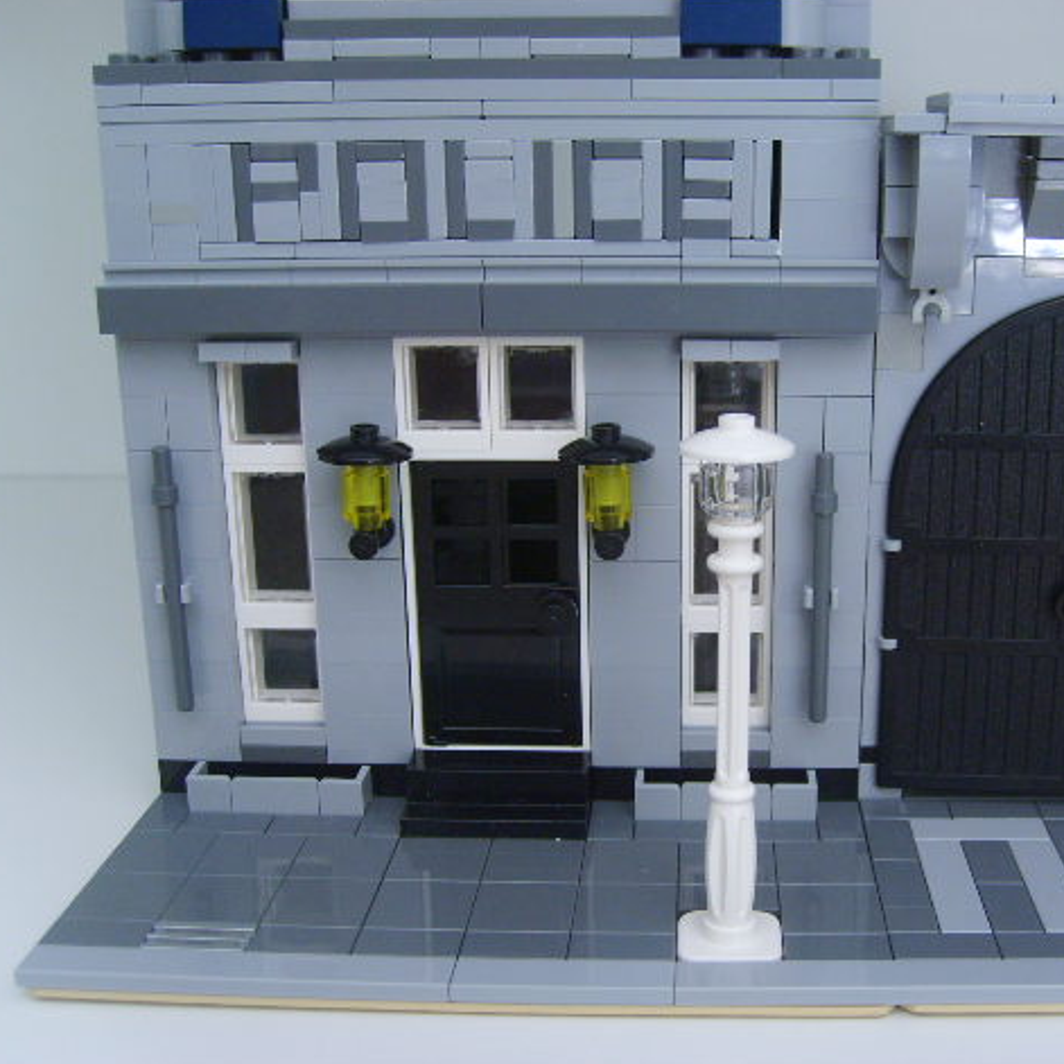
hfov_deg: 39.6
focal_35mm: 42
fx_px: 1461
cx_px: 694
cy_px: 531
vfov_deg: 40.0
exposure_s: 1/20
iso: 139
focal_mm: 5.8
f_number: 2.8
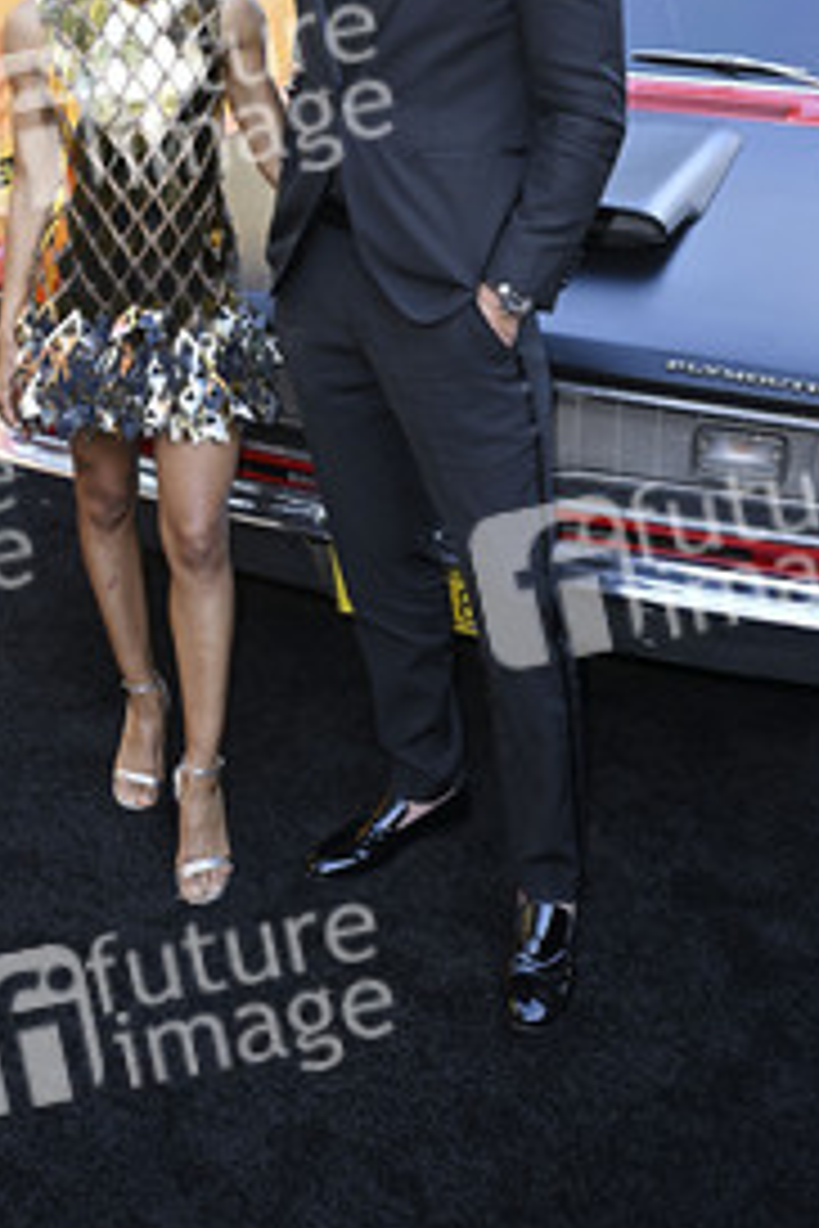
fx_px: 1424
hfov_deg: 31.9
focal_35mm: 42
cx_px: 292
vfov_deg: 45.4
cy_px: 337
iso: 1000
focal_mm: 28.5
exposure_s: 1/200
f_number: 5.6
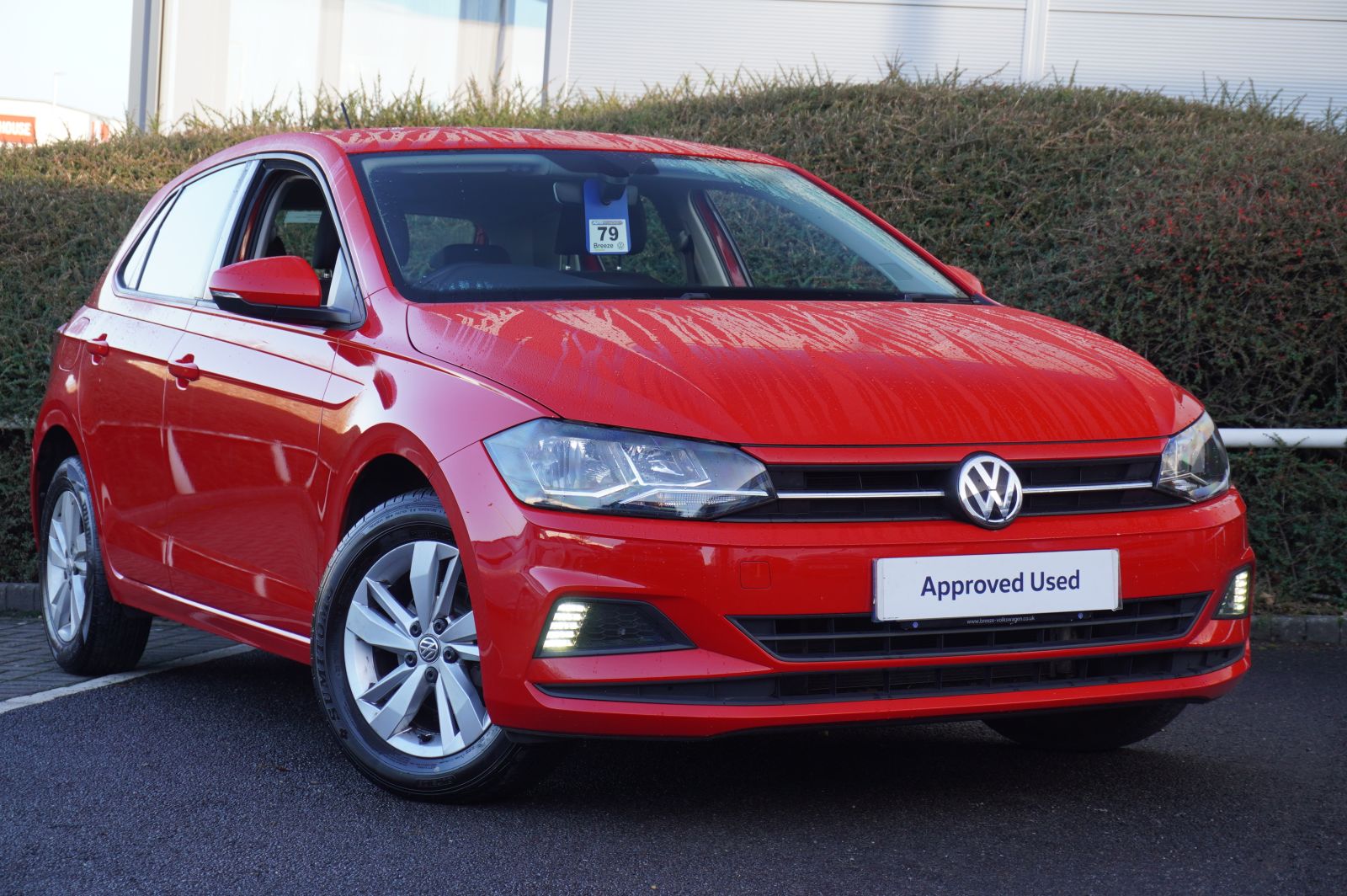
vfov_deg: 18.9
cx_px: 674
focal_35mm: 72
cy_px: 448
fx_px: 2692
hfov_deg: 28.1
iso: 200
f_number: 5.6
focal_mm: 48
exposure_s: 1/90
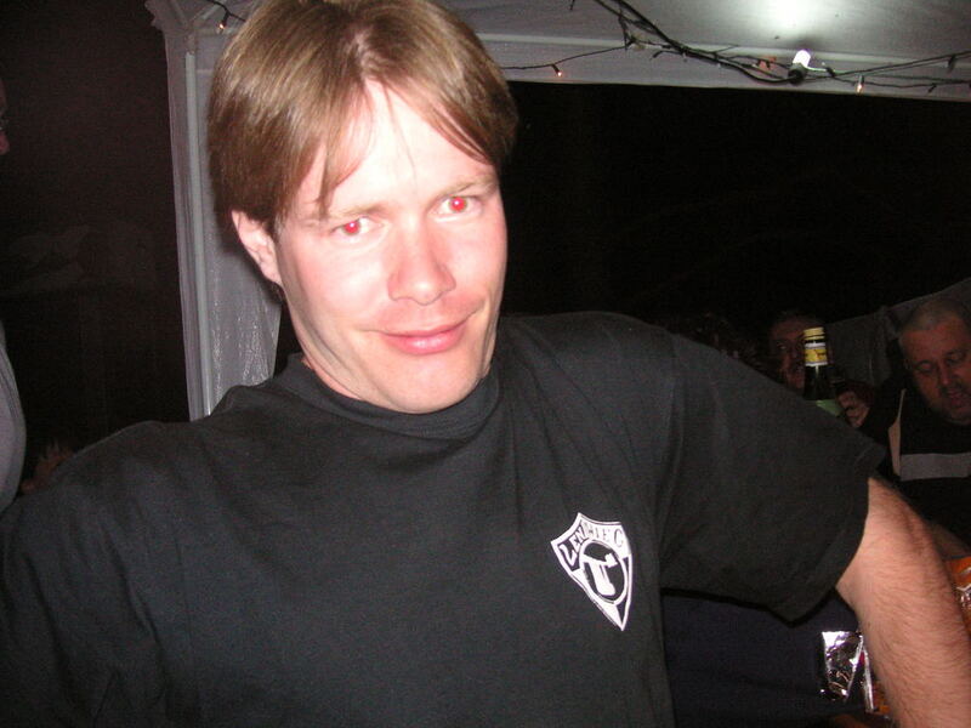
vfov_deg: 38.7
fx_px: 1038
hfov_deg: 50.1
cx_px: 486
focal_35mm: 37
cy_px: 364
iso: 160
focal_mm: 6.1
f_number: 2.8
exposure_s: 1/45
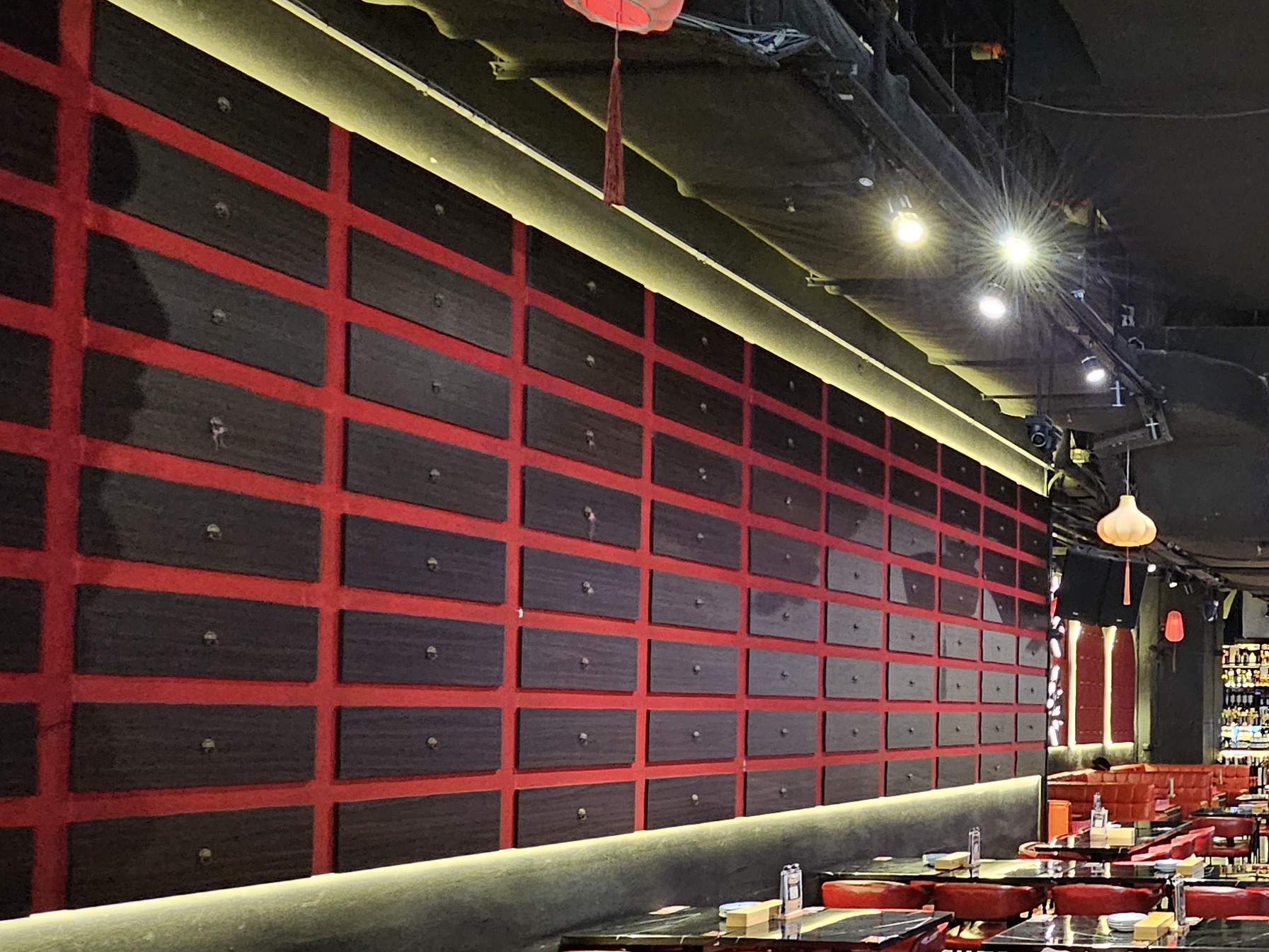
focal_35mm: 29
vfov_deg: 46.6
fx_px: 1063
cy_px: 704
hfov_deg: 46.6
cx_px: 1376
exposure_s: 1/25
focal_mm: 2.2
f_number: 2.2
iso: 800
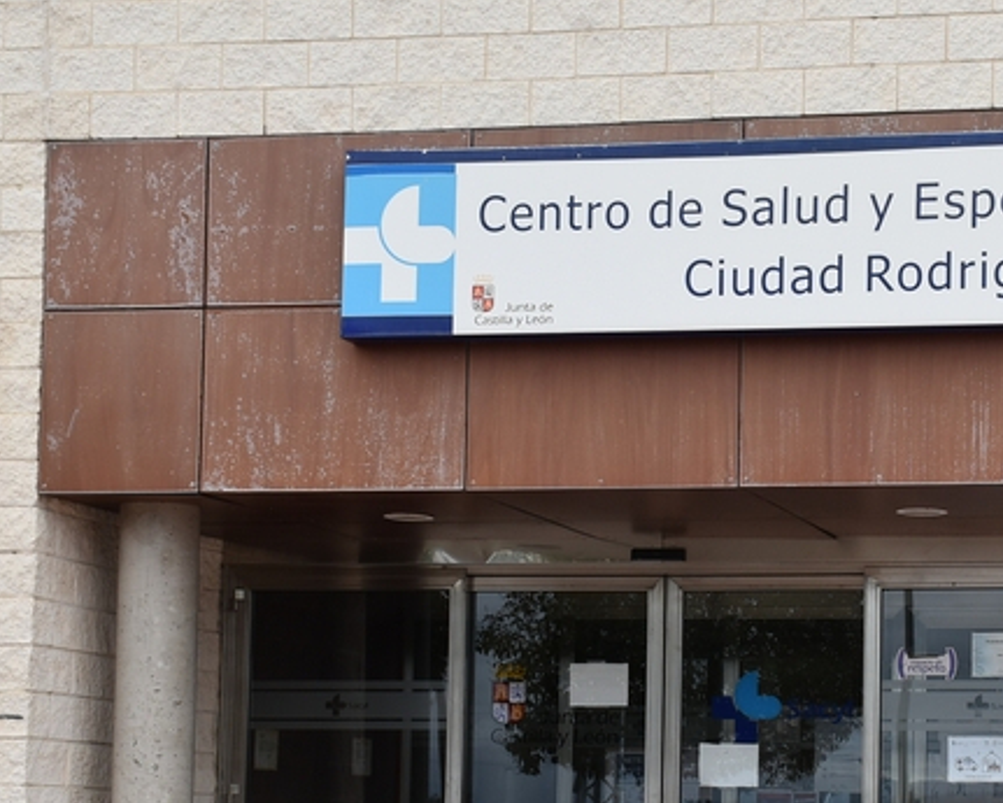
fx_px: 3058
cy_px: 573
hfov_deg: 18.4
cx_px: 815
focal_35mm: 103
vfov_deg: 14.9
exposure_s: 1/250
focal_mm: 35
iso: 280
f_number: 8
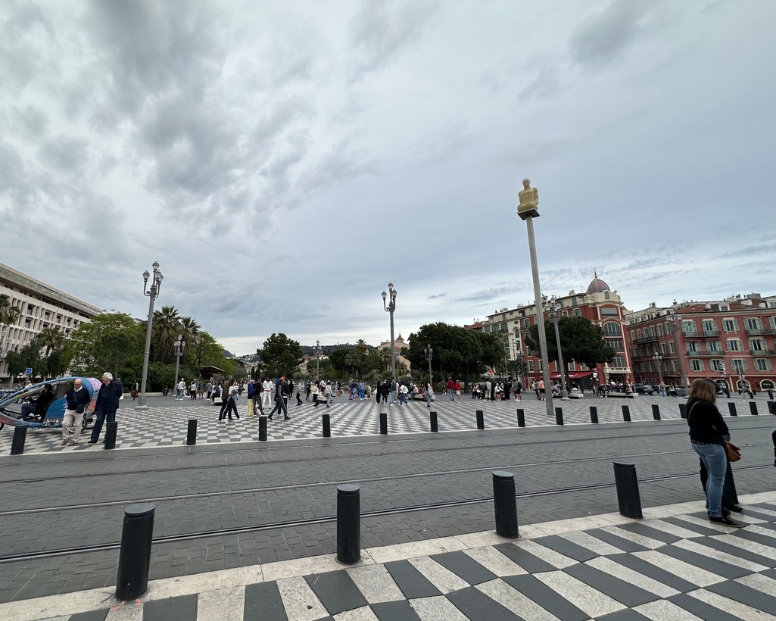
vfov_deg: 80.4
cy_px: 305
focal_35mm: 16
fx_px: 367
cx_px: 333
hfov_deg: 92.5
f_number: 2.2
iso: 40
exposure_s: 1/1147
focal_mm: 2.22
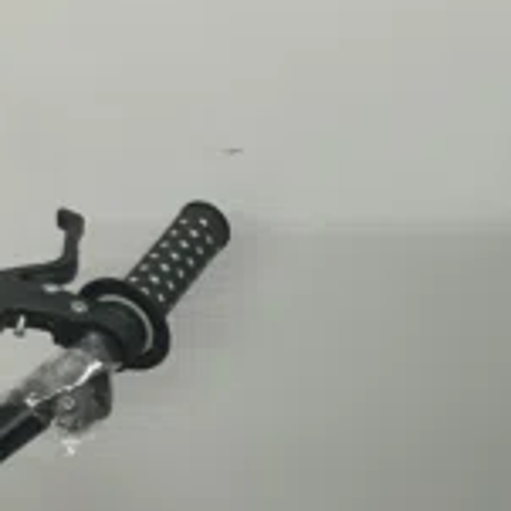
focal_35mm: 109
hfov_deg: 15.6
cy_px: 755
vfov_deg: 14.9
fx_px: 1820
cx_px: 555
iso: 200
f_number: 1.8
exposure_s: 1/40
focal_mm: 3
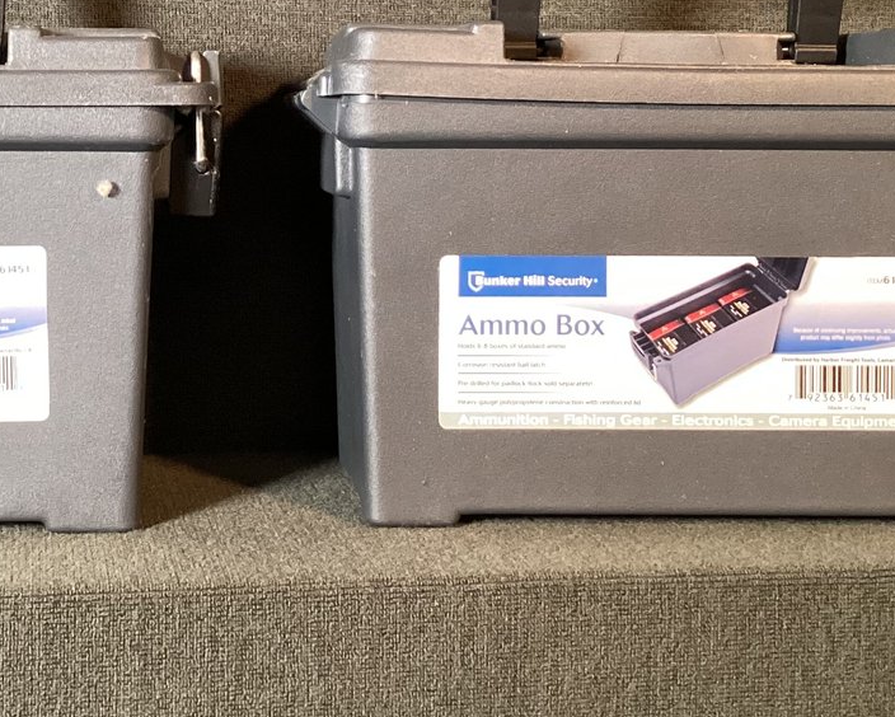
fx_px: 1723
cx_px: 215
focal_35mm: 65
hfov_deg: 28.7
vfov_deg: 23.1
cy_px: 119
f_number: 2.4
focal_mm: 3.3
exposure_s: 1/50
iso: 250
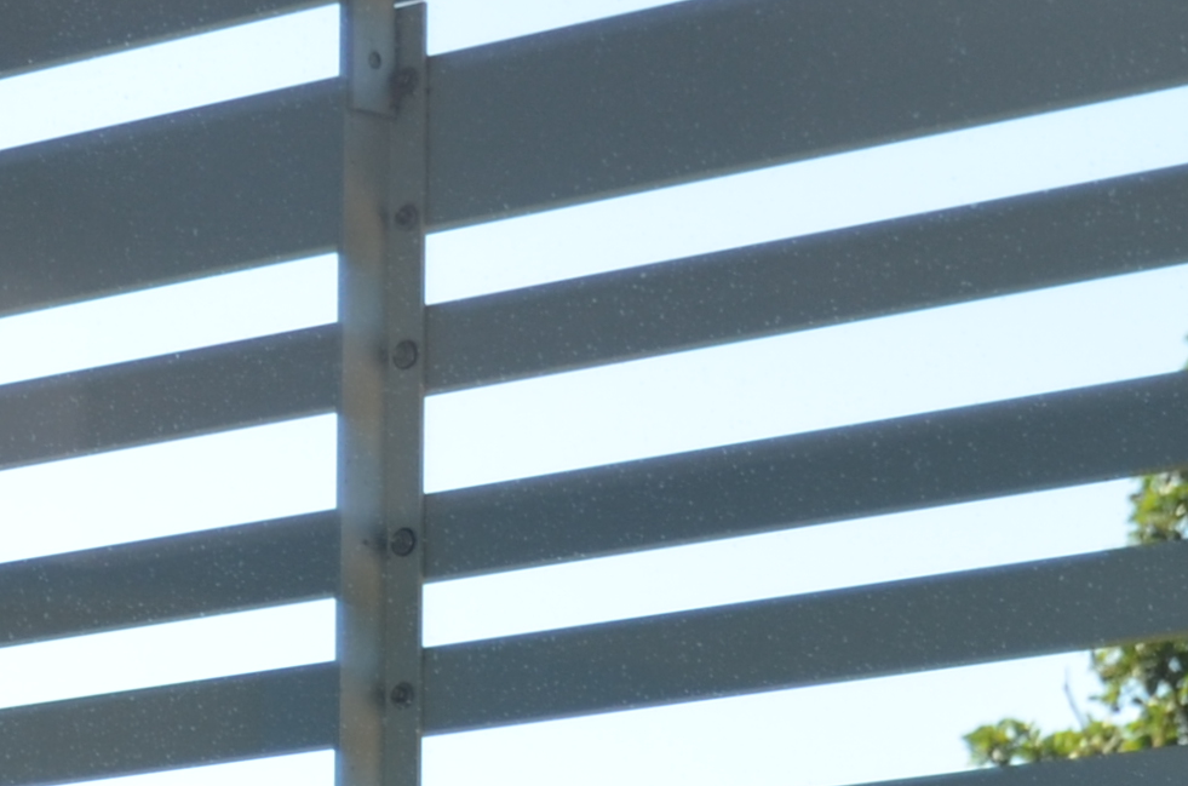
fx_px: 6452
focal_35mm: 196
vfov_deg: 6.6
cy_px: 1941
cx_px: -1008
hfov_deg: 9.9
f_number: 4.2
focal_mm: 26
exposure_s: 1/250
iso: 140
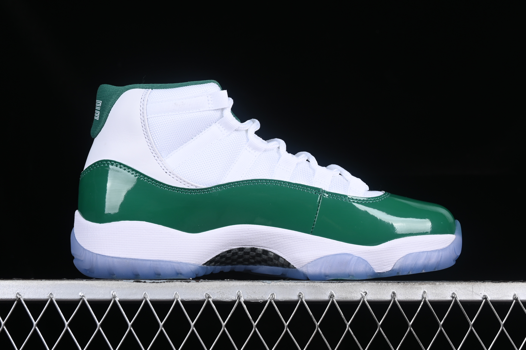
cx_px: 263
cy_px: 175
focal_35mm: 75
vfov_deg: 18.2
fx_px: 1096
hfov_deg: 27.0
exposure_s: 1/80
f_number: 8
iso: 160
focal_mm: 50
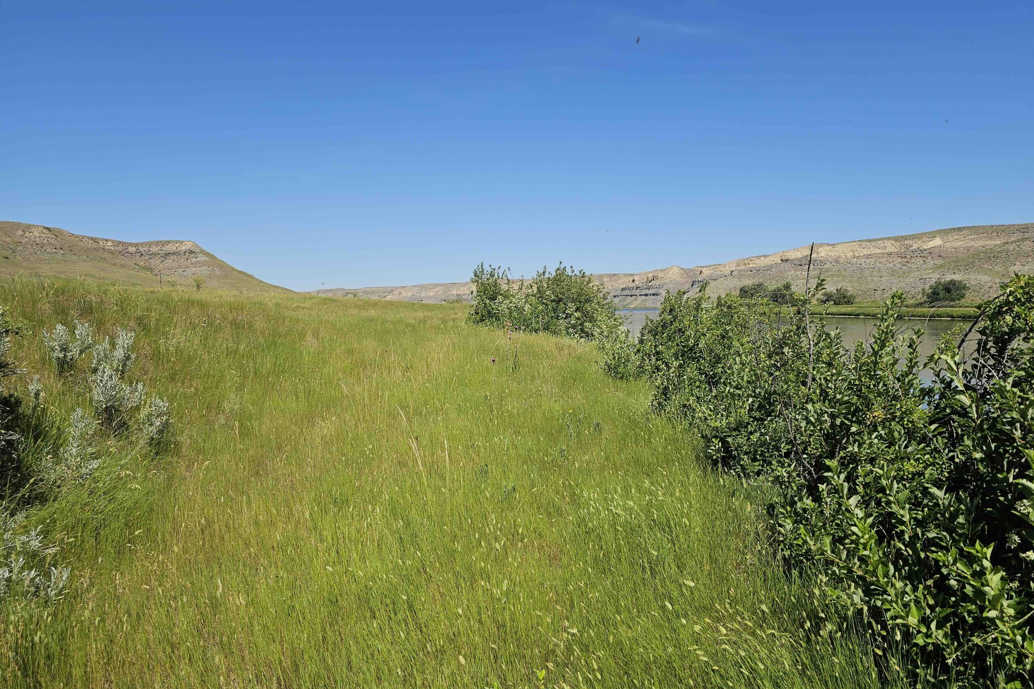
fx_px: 689
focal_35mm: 24
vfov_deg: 53.1
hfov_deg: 73.7
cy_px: 343
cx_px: 518
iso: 10
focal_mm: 6.3
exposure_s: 1/1212
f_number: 1.7
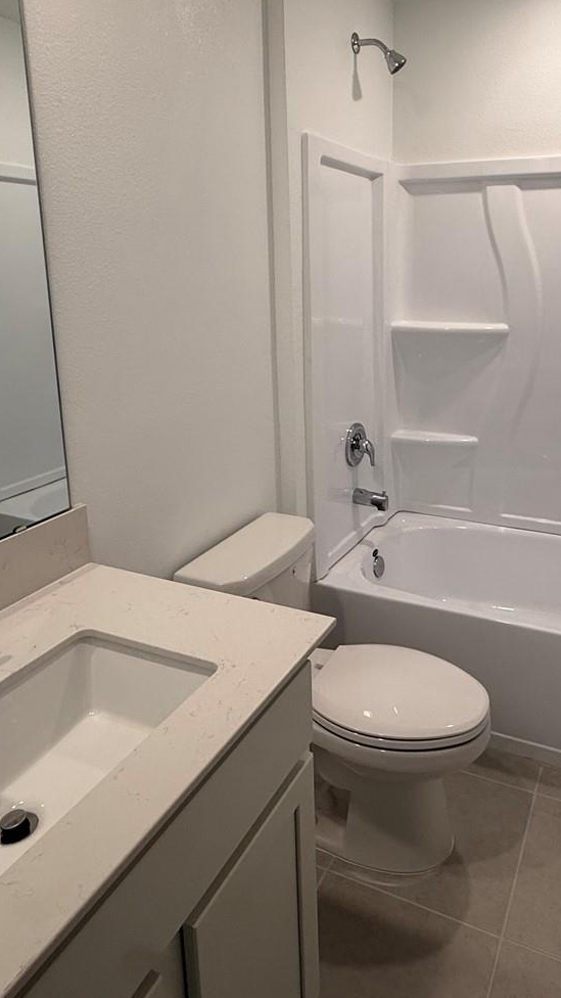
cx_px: 387
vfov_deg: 73.2
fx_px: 661
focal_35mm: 25
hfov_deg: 45.1
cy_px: 398
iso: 100
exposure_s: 1/120
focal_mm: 2.22
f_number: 2.2
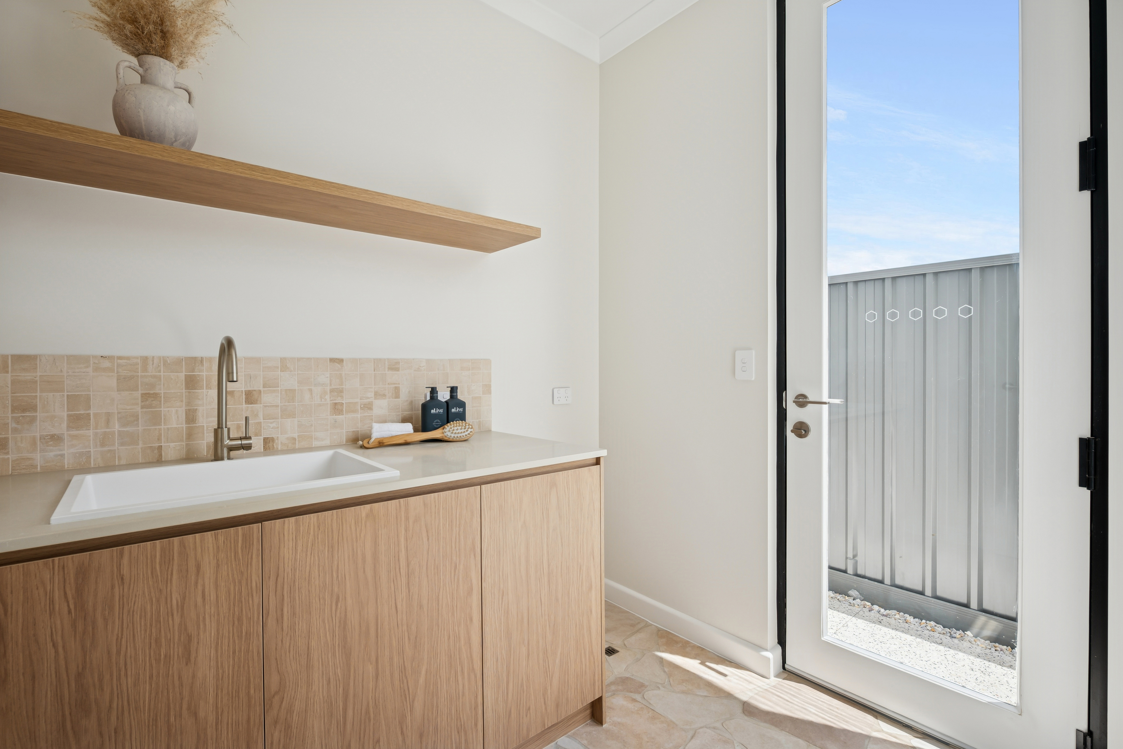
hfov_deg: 96.7
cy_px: 374
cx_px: 562
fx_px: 499
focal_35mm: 16
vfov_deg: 73.7
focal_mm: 16
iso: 400
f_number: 9
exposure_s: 1/640
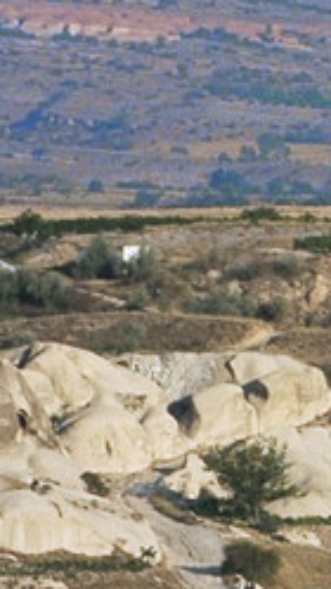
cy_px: 649
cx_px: 1787
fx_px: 26784
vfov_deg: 1.3
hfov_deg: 0.7
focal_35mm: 1716
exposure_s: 1/640
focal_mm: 170
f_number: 8
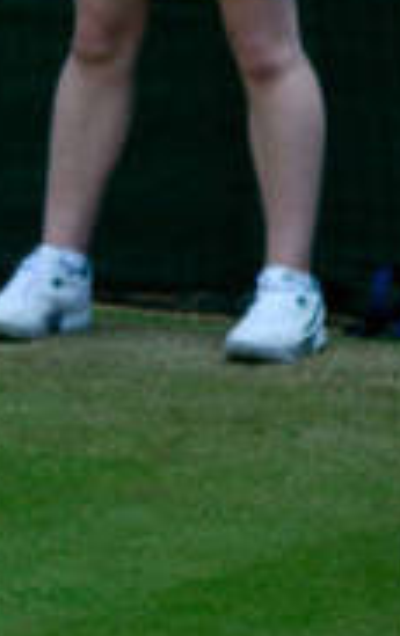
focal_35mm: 2336
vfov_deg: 0.9
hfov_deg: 0.6
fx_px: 40586
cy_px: 441
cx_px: 400
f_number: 6.3
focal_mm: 400
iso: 100
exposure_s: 1/400
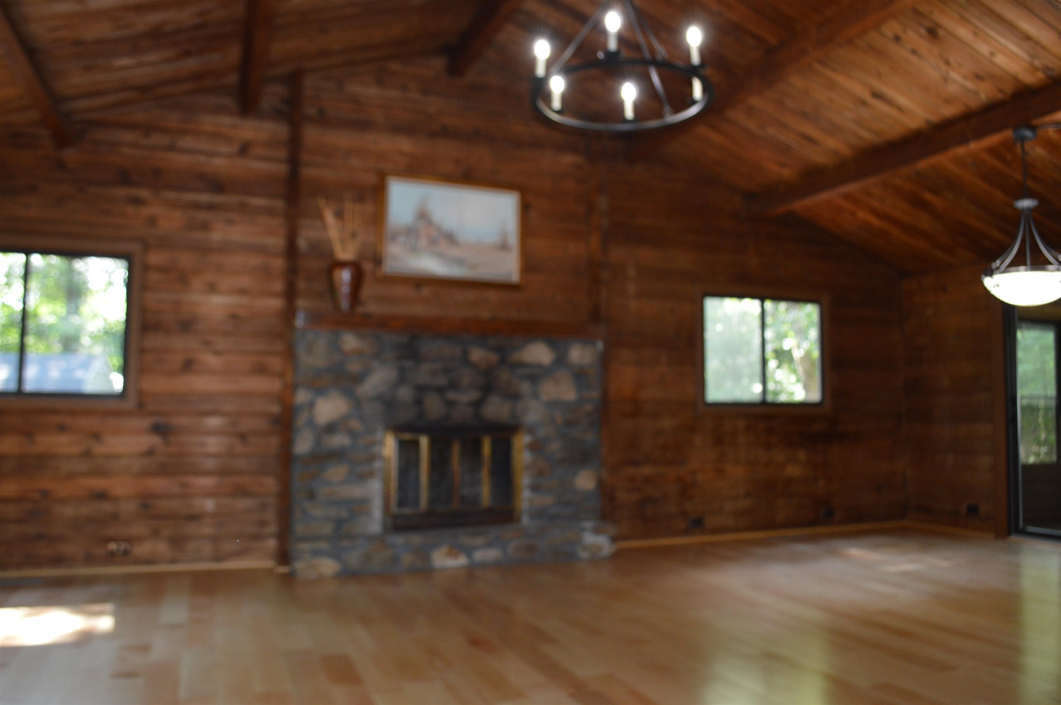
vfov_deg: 47.8
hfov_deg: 67.4
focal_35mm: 27
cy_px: 352
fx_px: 795
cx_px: 530
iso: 720
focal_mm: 18
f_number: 3.5
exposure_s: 1/60
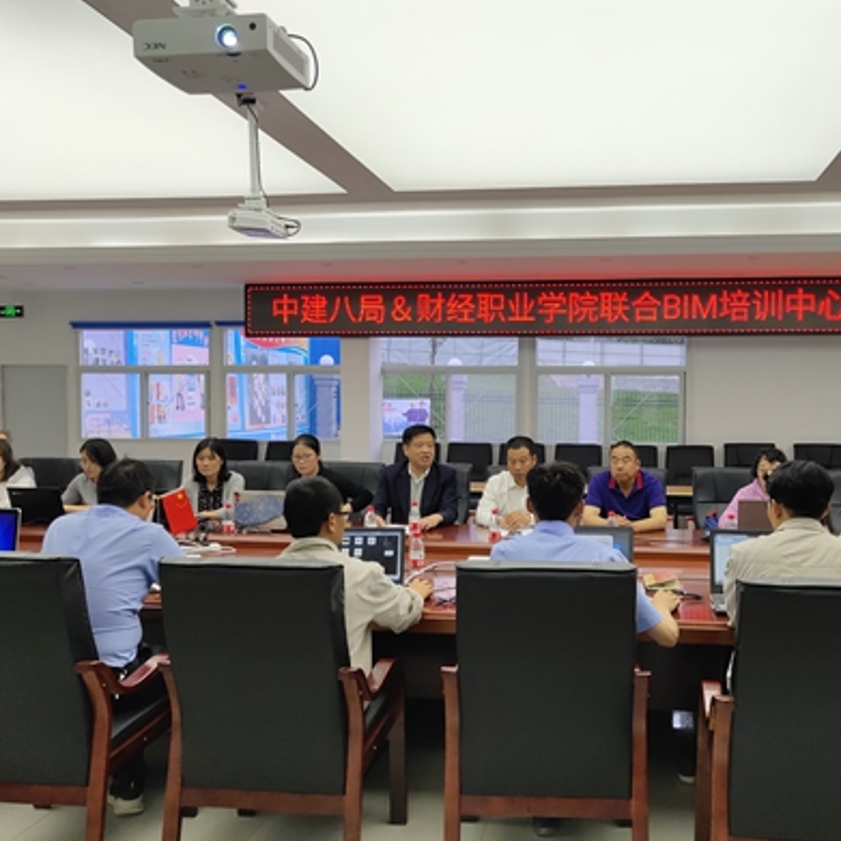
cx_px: 508
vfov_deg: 46.0
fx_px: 990
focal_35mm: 36
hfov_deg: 45.8
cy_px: 424
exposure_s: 1/100
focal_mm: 4.35
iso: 259
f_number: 1.8
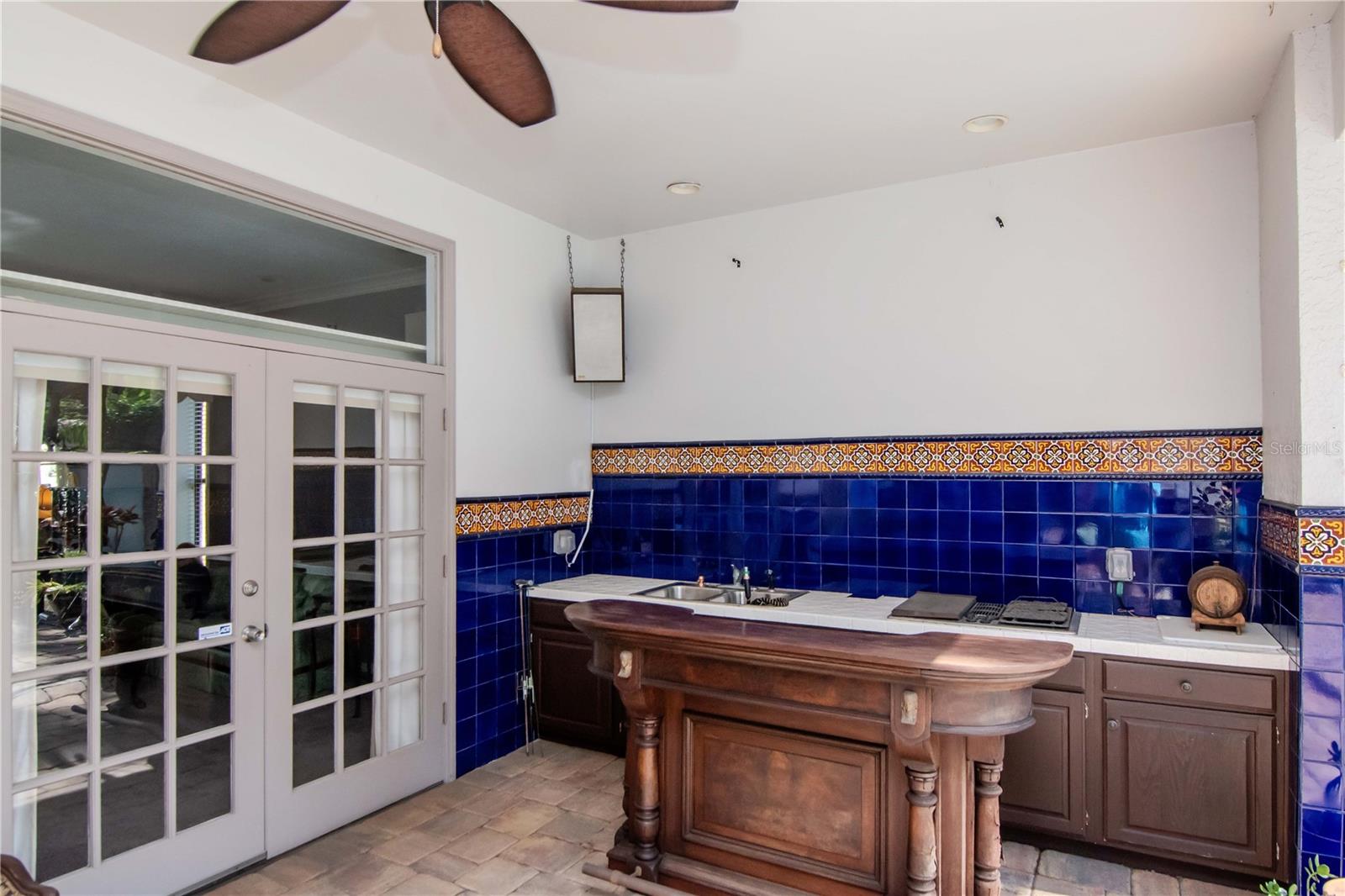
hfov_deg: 85.4
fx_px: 728
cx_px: 672
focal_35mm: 20
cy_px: 448
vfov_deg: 63.2
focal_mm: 13
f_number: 10
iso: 1000
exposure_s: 1/160
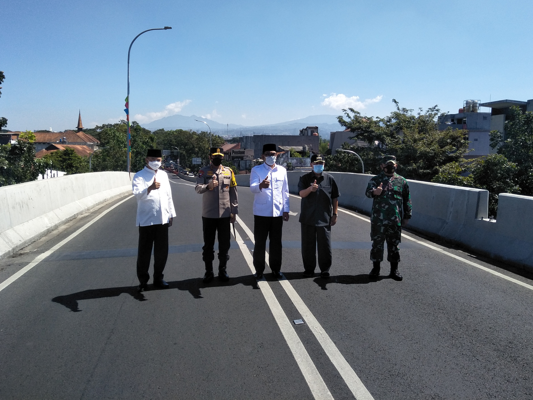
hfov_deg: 76.4
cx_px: 273
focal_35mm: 22
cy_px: 184
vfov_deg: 61.0
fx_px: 339
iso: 32
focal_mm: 3.46
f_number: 2.2
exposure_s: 1/1197
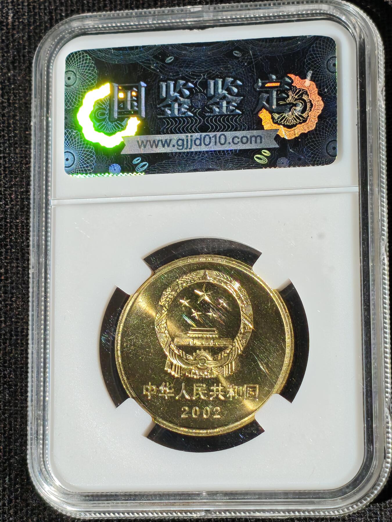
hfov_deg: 13.3
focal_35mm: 111
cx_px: 196
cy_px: 261
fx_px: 1676
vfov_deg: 17.7
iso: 50
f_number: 1.5
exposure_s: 1/3999
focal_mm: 4.94
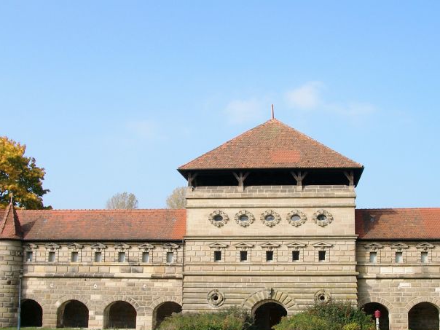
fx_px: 572
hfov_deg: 42.0
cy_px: 218
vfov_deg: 31.9
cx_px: 254
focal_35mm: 45
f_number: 4
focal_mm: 7.13
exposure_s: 1/598
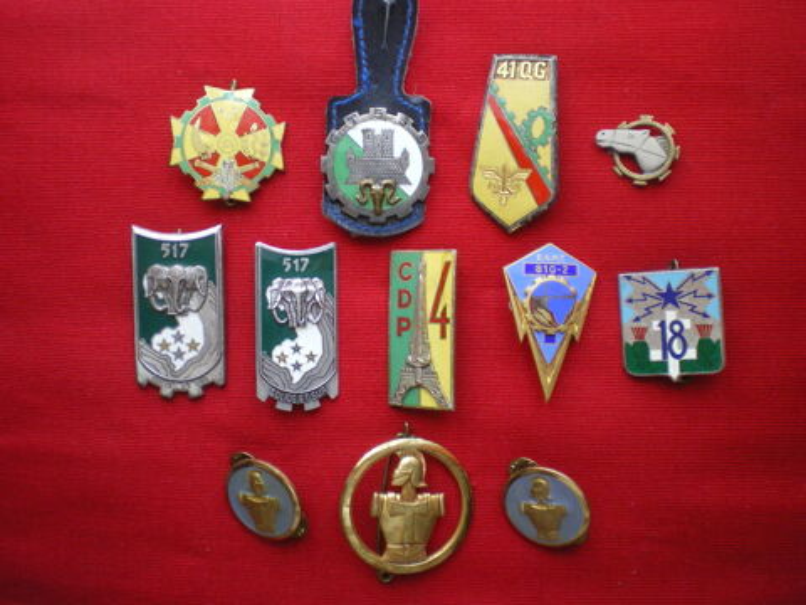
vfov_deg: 37.7
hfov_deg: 49.0
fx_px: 885
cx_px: 403
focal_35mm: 38
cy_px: 302
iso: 200
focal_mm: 6.3
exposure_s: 1/50
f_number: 3.1
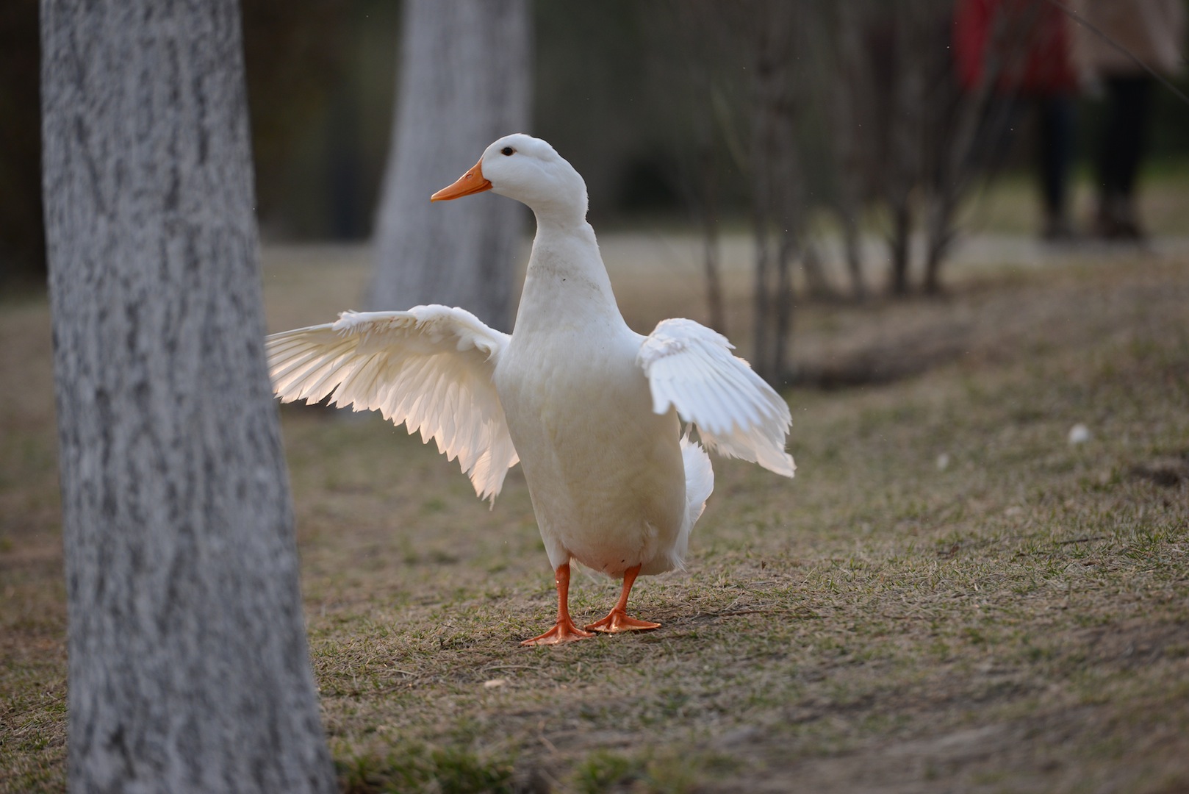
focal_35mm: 200
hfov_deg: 10.3
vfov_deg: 6.9
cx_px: 594
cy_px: 397
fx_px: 6608
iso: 640
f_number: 3.2
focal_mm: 200
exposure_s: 1/1600
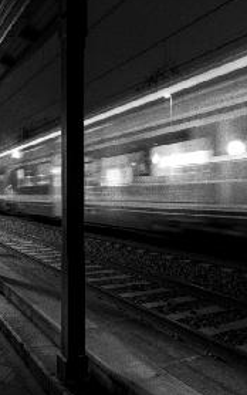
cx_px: 68
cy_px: 205
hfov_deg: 37.6
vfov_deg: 58.1
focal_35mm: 33
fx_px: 355
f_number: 8
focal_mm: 20
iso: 64
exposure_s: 2
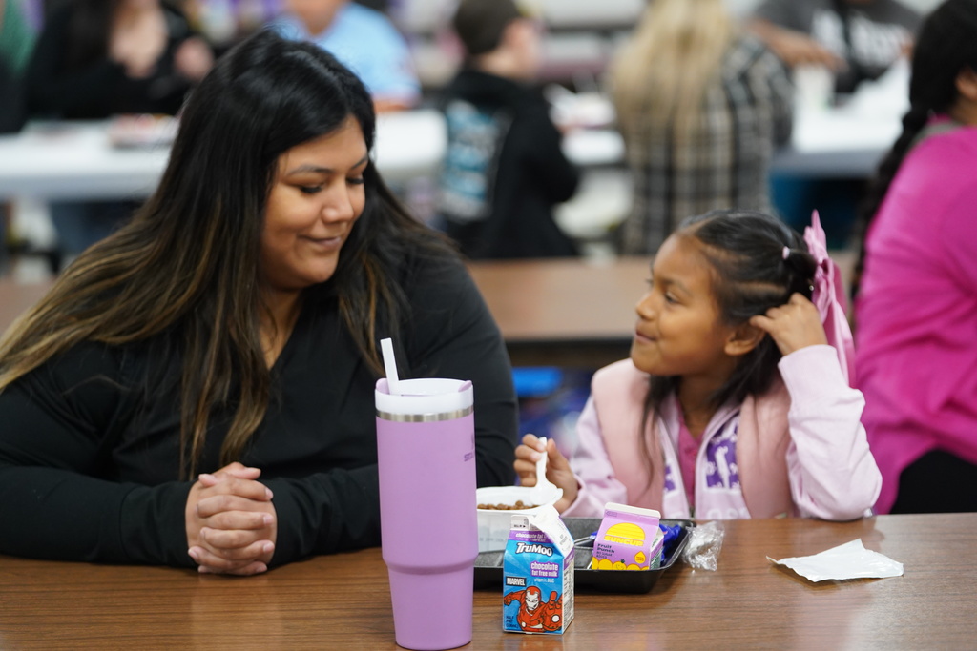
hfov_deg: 20.2
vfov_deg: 13.6
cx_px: 488
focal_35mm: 101
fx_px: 2741
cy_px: 326
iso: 2500
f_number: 2.8
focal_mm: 101
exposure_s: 1/160
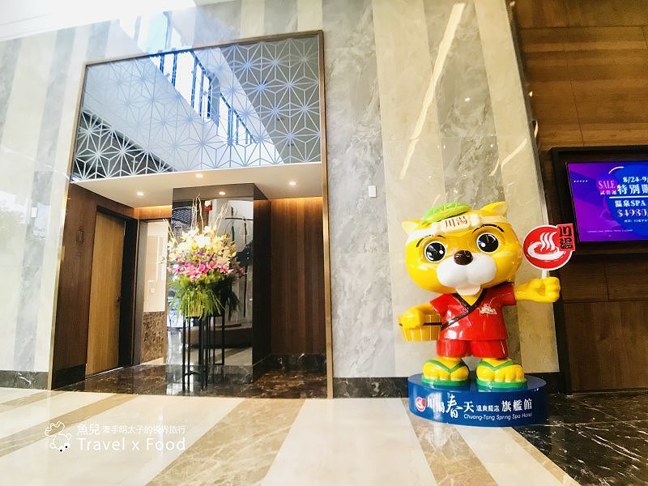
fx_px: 524
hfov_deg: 63.4
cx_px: 324
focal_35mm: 28
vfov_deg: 49.7
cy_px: 243
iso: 40
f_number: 1.8
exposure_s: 1/30
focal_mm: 3.99
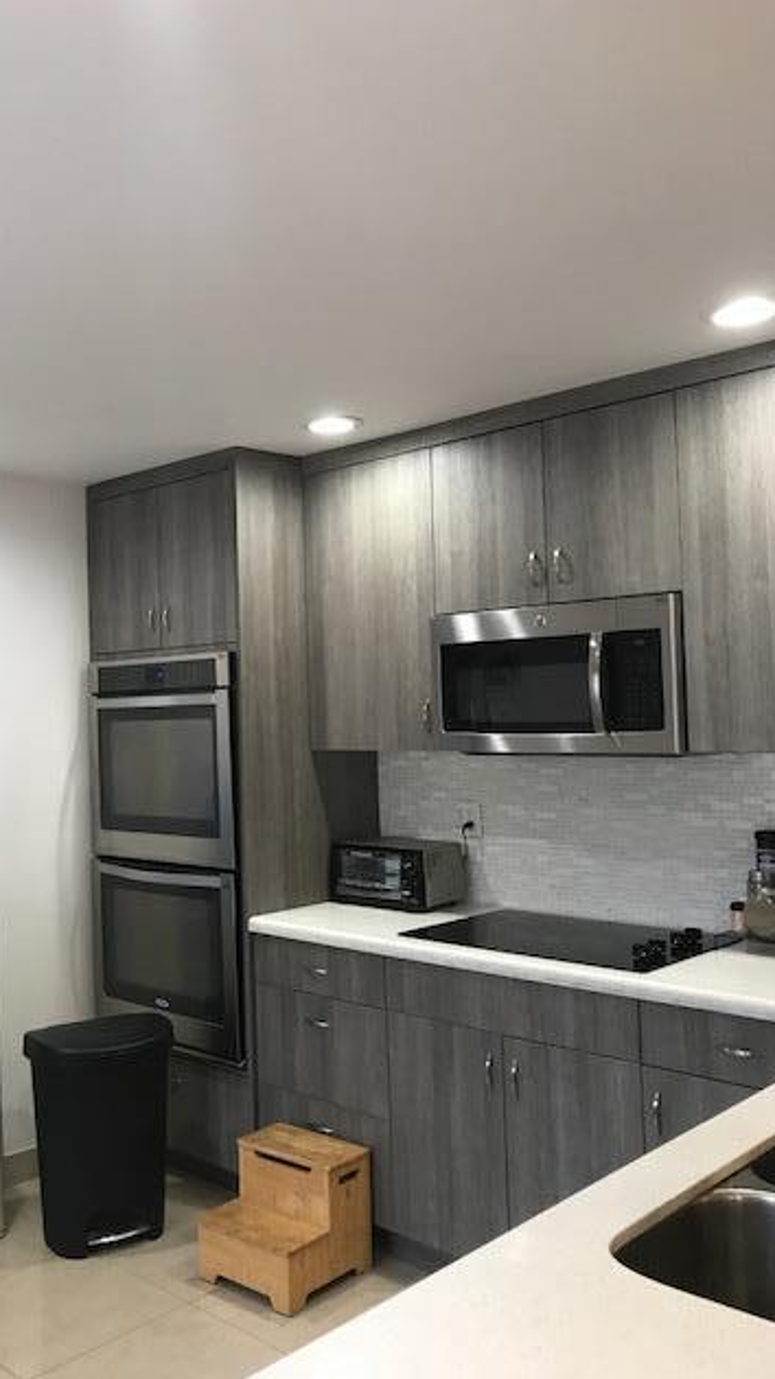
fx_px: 1133
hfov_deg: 37.3
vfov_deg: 62.6
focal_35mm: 31
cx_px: 258
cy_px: 681
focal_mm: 3.99
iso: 40
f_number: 1.8
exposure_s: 1/24
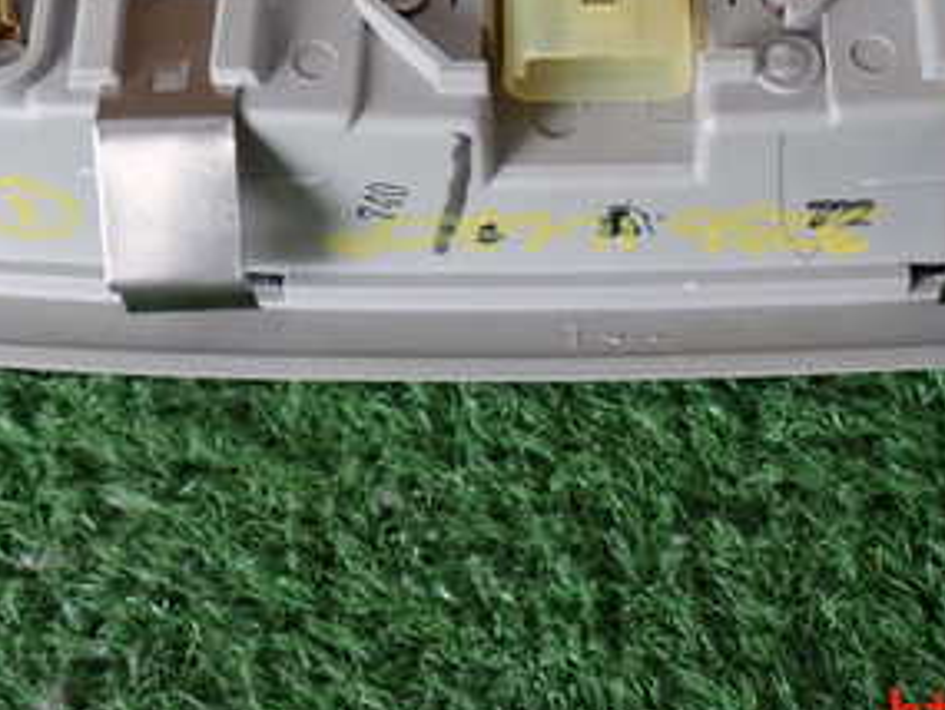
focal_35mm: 80
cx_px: 643
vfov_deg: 18.0
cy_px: 17
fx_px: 2185
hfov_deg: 24.3
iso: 200
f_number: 2.7
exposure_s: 1/50
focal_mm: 6.83
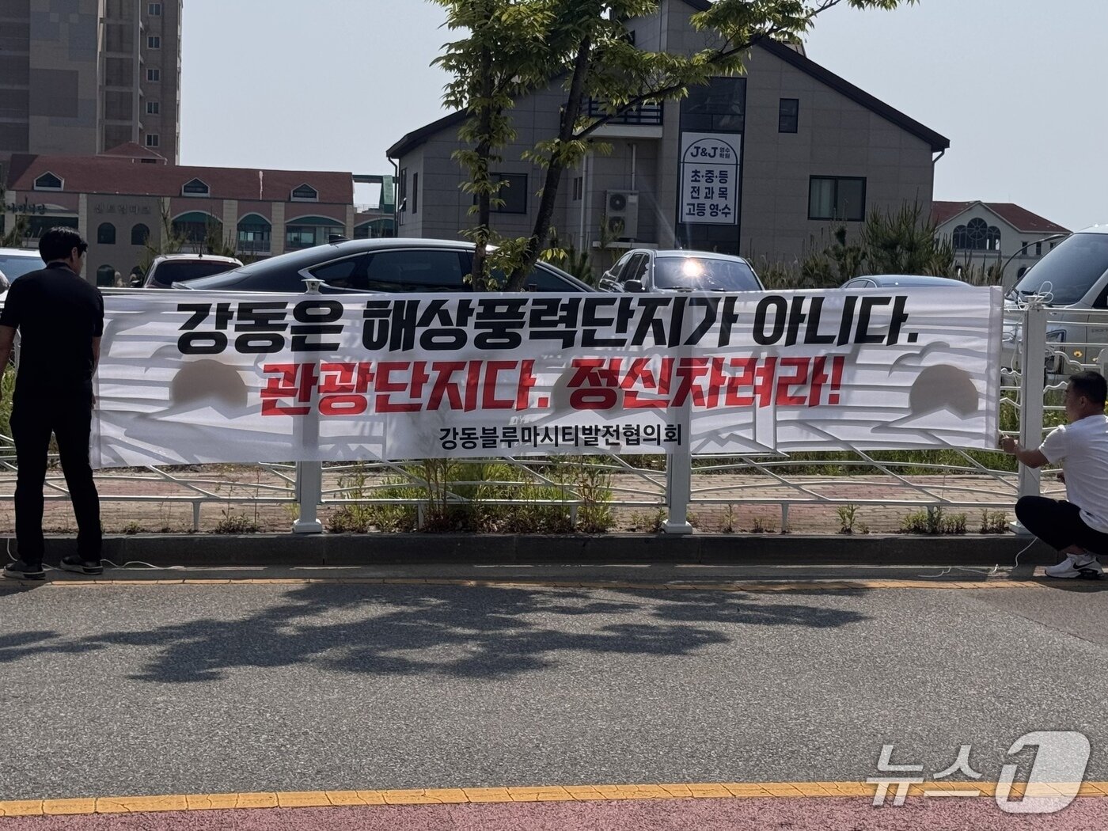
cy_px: 416
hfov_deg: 39.7
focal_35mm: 48
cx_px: 554
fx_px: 1536
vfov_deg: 30.3
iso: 64
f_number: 1.78
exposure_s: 1/7937
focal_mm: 6.76
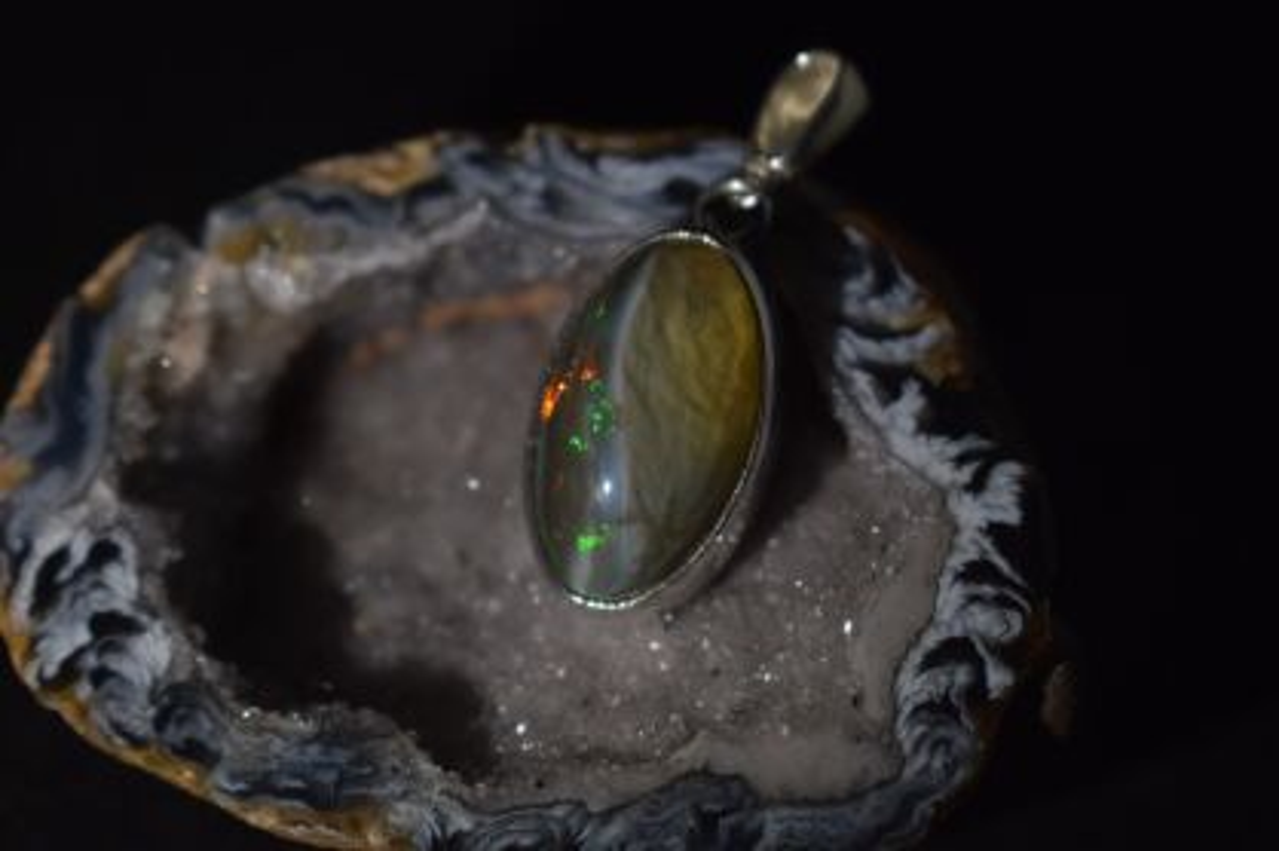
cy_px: 426
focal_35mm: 82
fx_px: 2929
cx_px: 640
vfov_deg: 16.5
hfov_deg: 24.6
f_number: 6.3
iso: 500
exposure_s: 1/100
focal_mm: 55
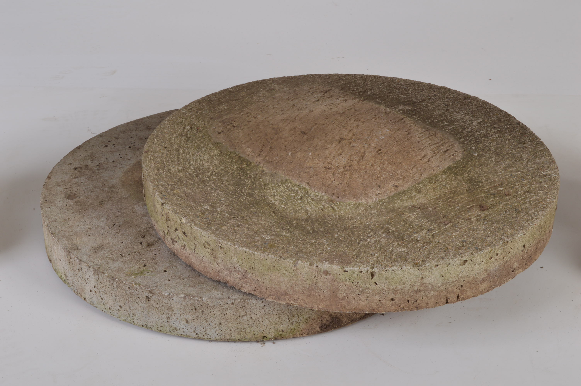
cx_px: 290
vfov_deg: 22.6
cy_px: 193
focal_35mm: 60
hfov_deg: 33.4
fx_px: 967
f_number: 18
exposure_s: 1/125
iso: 100
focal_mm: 40
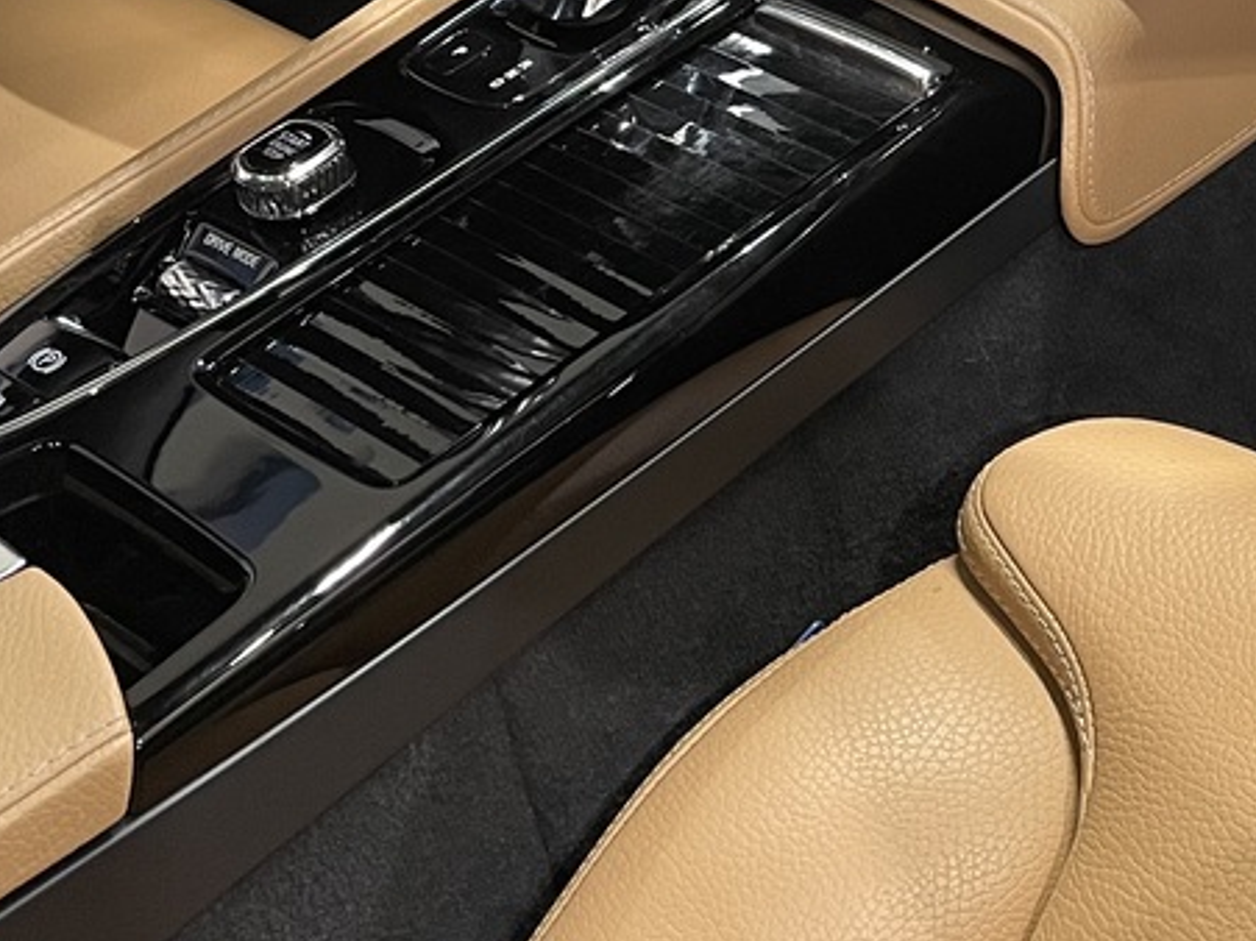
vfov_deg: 17.2
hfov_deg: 22.1
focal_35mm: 83
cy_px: -92
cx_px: 1429
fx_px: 3011
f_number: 1.6
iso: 64
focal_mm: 4.2
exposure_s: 1/50
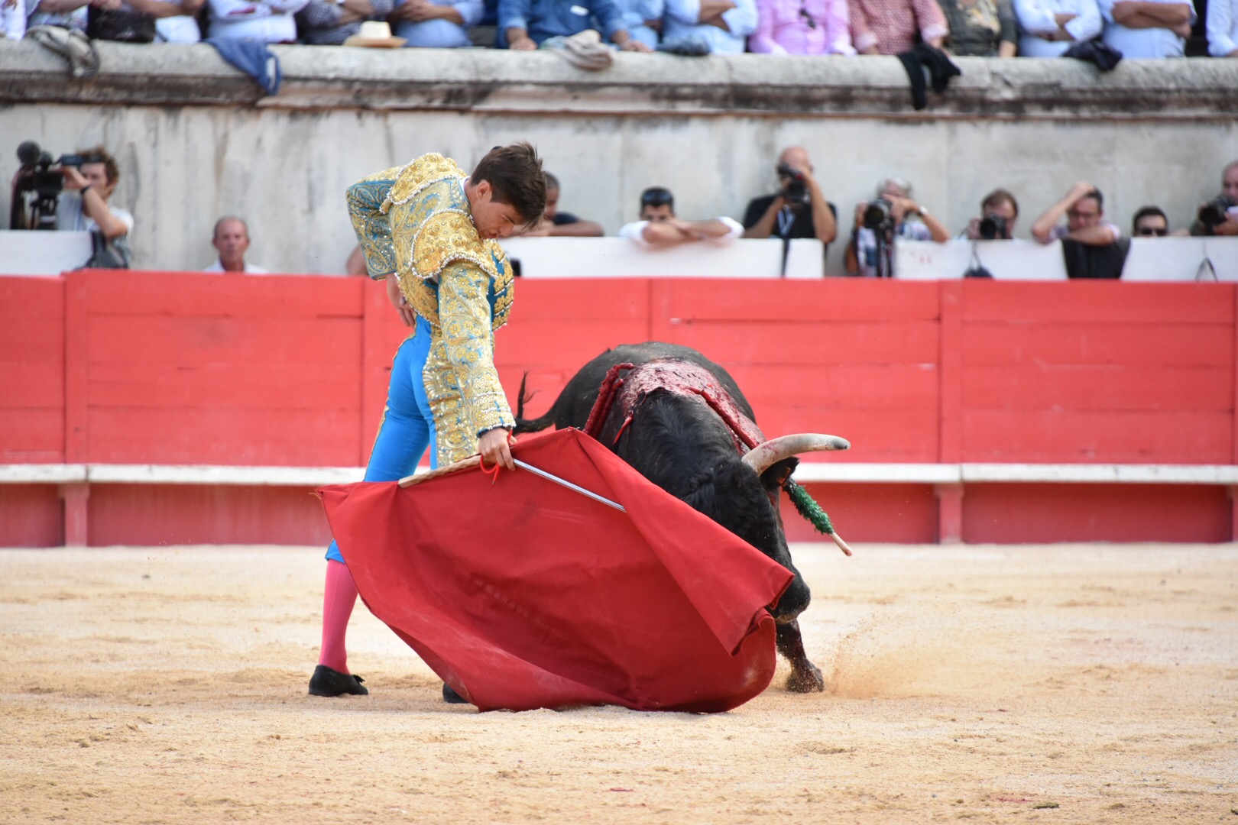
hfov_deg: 6.9
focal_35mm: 300
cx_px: 619
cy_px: 412
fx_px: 10316
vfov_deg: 4.6
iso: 2800
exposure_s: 1/640
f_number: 5.6
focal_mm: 300
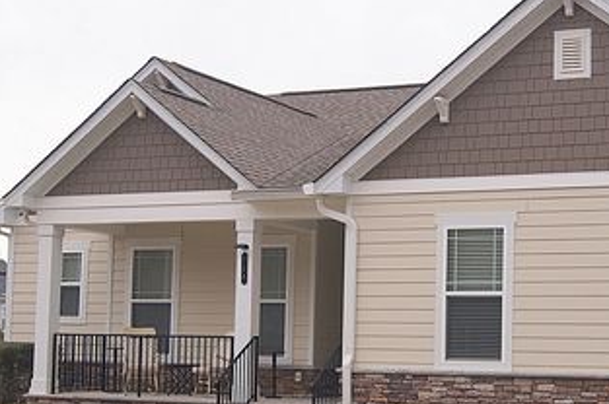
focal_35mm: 67
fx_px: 1132
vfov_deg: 20.2
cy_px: 252
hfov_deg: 29.6
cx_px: 469
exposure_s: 1/160
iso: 100
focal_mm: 28
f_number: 6.3
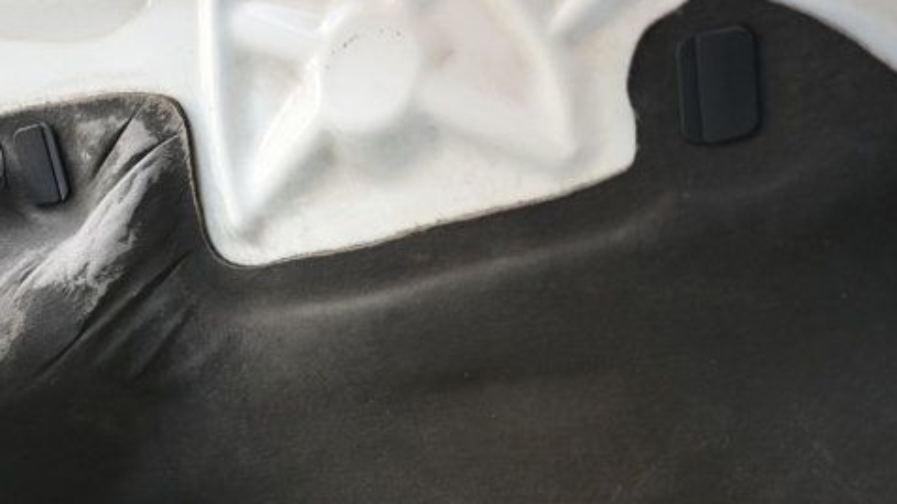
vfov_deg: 20.8
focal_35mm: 54
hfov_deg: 36.5
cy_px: 592
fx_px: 1284
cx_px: 118
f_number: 3.5
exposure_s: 1/50
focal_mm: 16
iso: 100
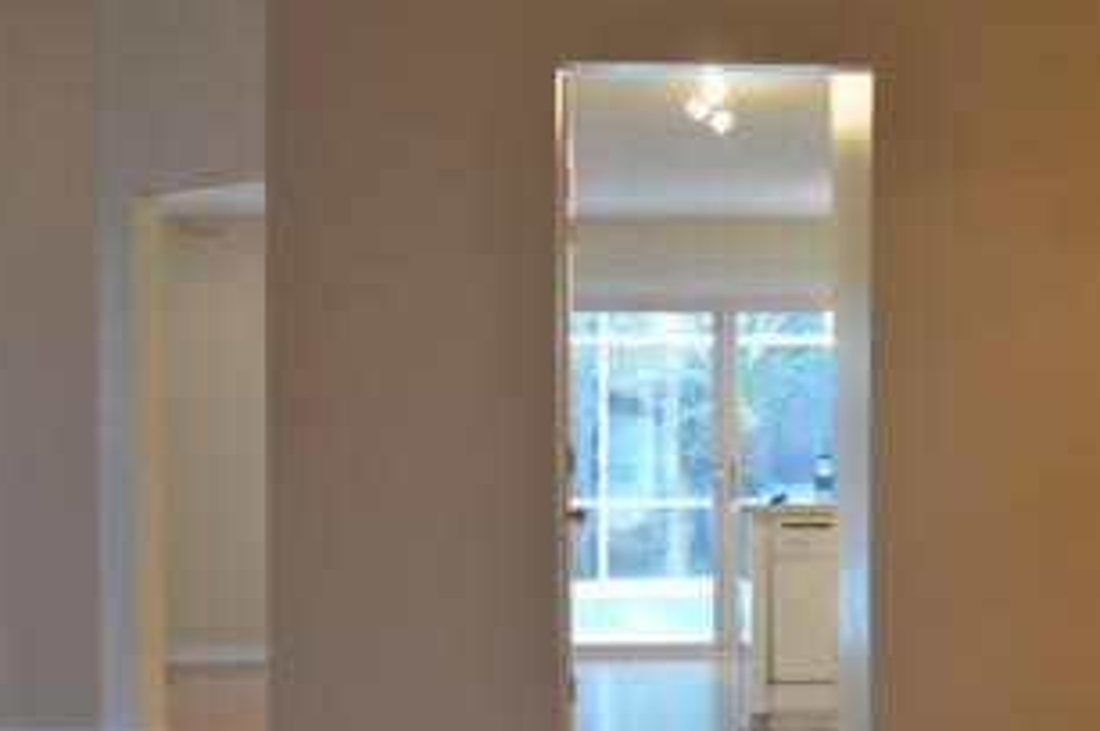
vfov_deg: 18.1
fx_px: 2289
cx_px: 896
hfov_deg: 26.5
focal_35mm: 75
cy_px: 527
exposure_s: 1/50
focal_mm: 24
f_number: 4.5
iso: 800
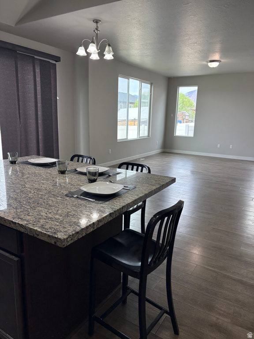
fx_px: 254
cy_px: 170
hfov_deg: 53.1
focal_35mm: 26
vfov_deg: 67.3
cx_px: 127
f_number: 1.6
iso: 125
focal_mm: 5.96
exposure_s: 1/168
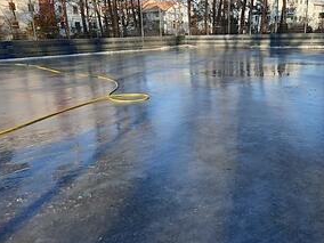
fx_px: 290
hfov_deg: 57.8
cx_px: 197
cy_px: 111
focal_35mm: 31
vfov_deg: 45.4
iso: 32
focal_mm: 4.6
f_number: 2
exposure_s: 1/199
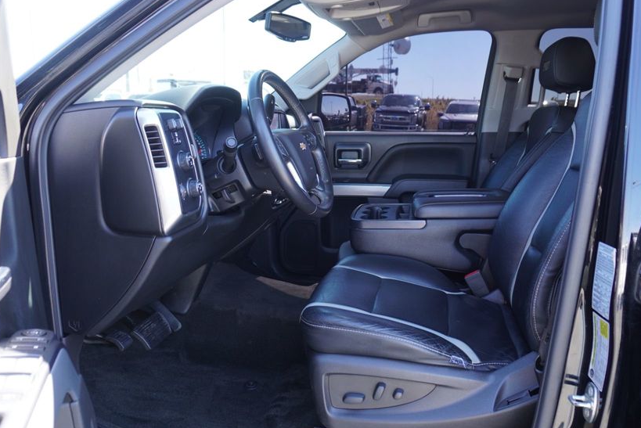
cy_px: 215
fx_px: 534
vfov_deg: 43.7
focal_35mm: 30
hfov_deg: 61.9
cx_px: 326
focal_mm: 16
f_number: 4
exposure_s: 1/60
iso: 250
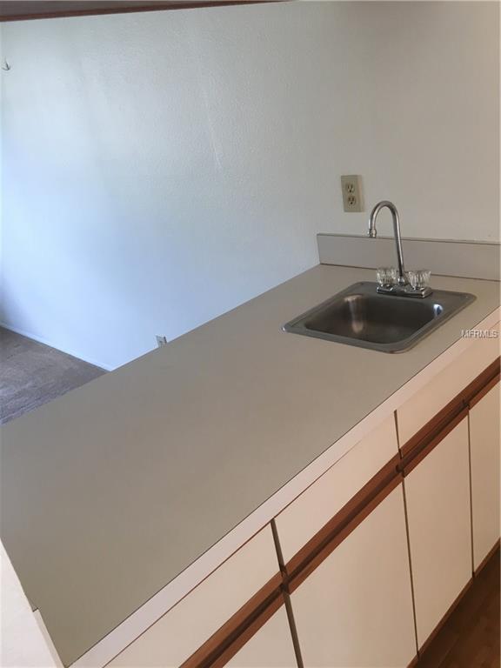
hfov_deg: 48.2
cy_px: 334
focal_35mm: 29
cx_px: 250
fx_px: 560
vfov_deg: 61.7
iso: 25
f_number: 2.2
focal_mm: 4.15
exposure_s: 1/30
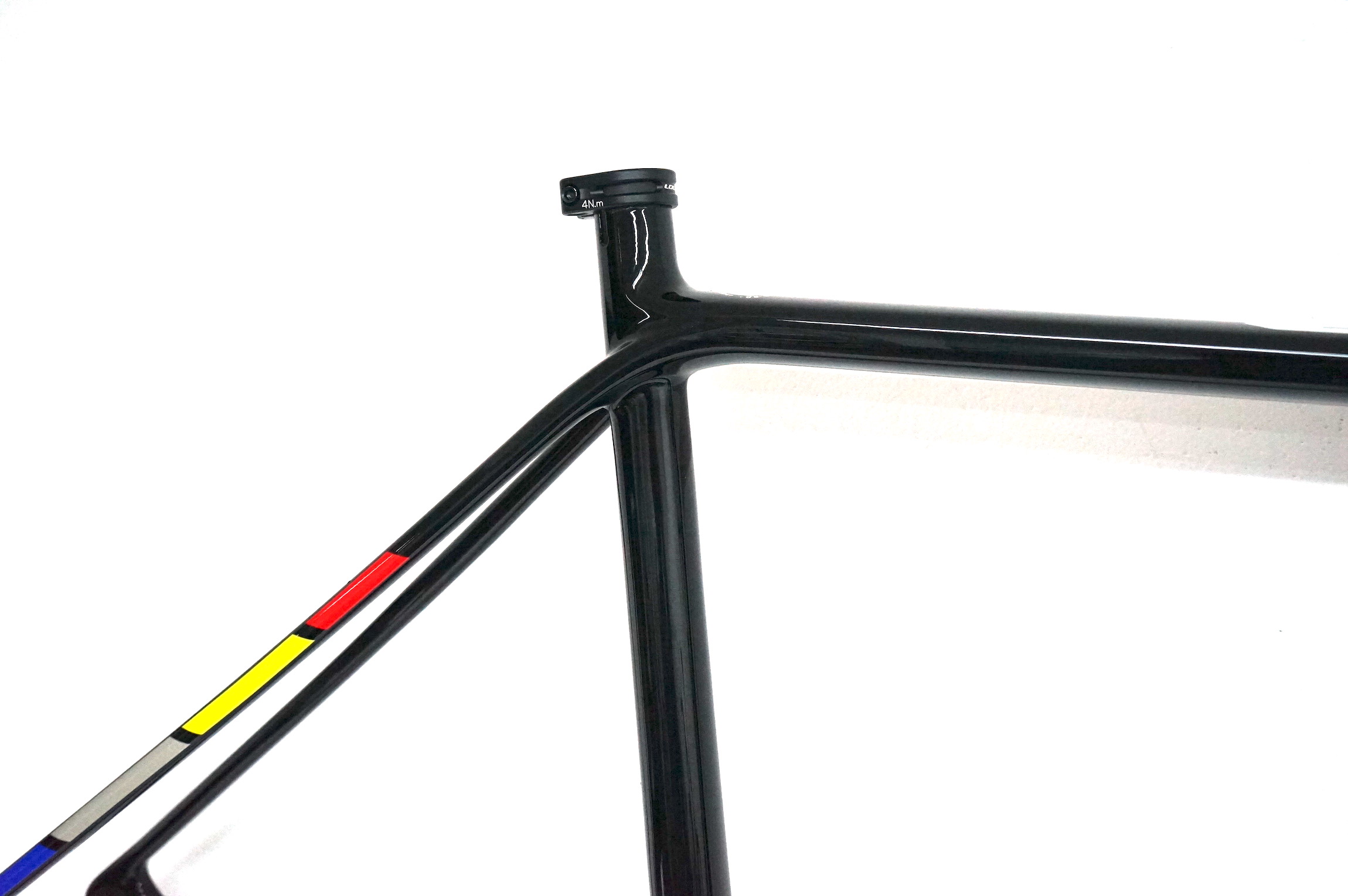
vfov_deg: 36.8
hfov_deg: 53.2
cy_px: 448
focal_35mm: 36
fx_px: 1347
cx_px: 674
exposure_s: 1/160
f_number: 5.6
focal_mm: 36
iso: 4000
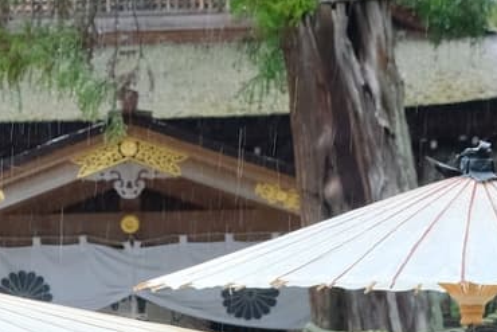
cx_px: 31
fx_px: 1989
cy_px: 607
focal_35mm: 144
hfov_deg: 14.1
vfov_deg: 9.1
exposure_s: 1/125
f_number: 5.6
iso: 1600
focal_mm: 24.7
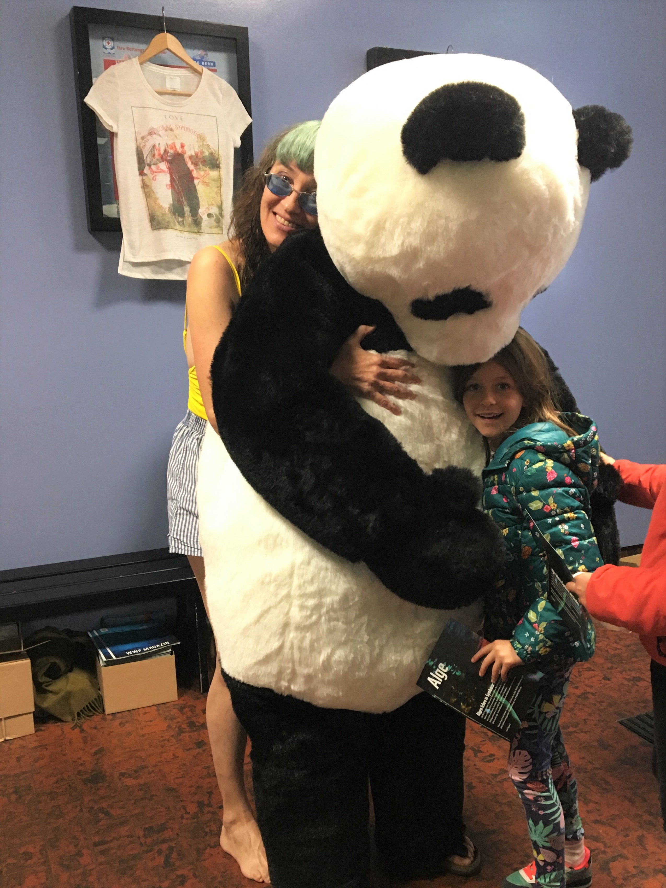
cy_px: 444
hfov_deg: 48.2
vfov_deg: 61.7
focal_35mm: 29
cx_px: 333
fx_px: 744
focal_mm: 4.15
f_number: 2.2
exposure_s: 1/33
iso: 250
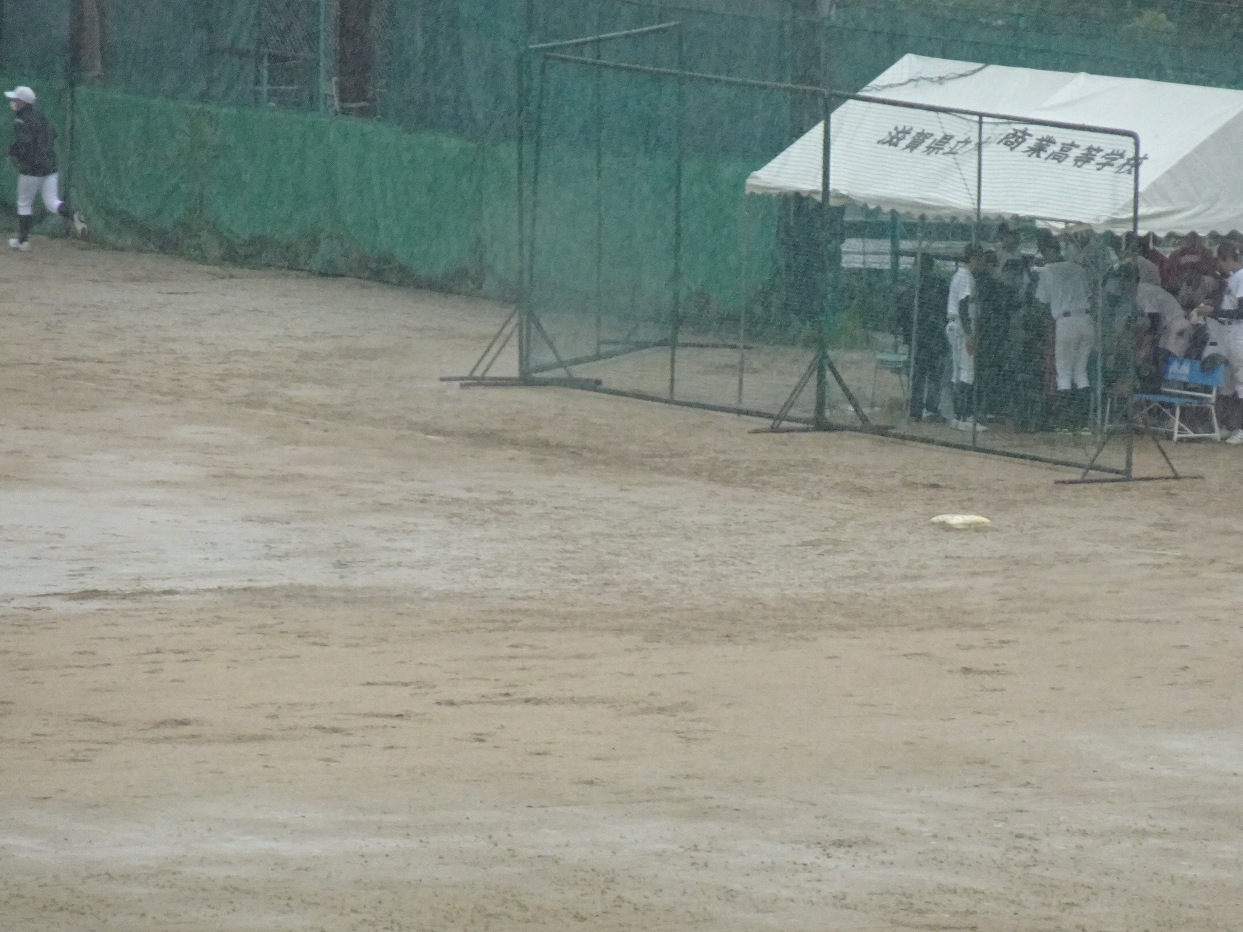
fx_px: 20178
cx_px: 742
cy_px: 409
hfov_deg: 3.5
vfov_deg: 2.6
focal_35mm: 562
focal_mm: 76.04
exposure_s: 1/250
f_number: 6.3
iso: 800
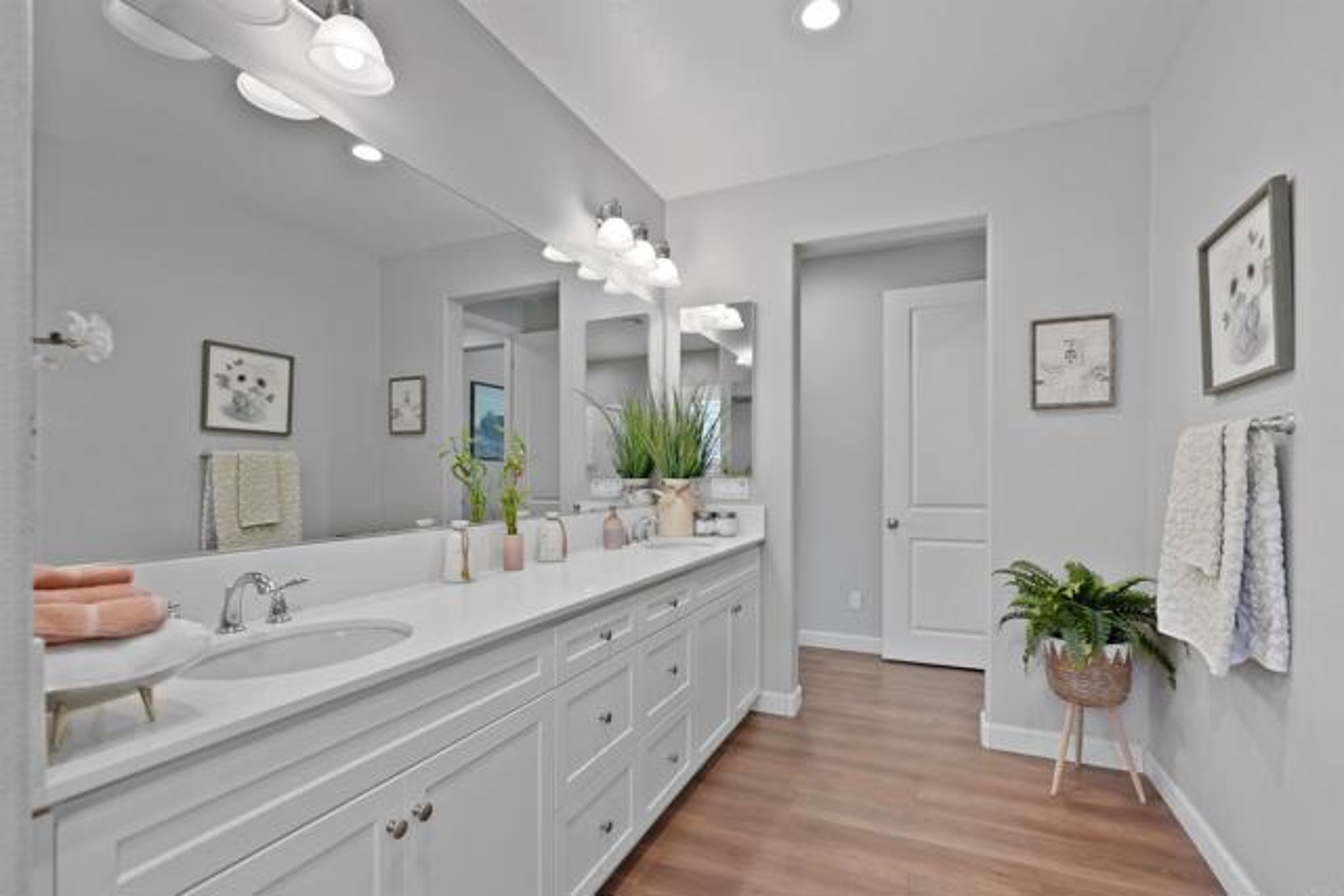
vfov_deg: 73.8
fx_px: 597
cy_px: 448
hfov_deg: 96.7
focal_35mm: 16
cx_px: 672
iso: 1250
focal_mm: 16
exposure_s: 1/15
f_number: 4.5
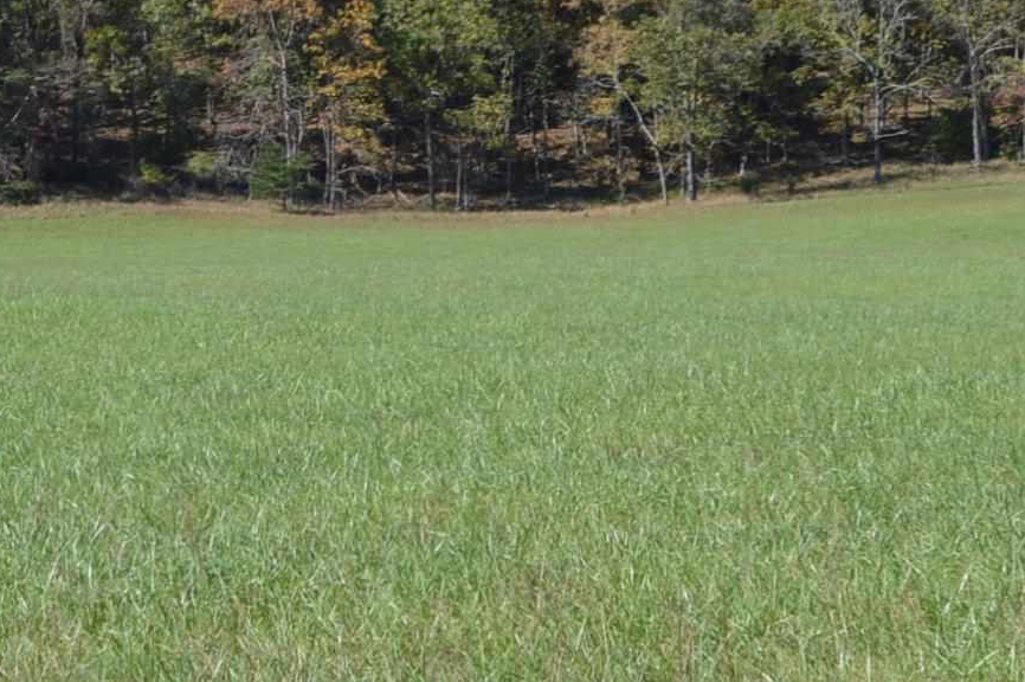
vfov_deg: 10.9
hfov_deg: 16.3
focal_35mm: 125
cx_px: 288
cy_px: 96
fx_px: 3556
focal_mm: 24
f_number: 6.3
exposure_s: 1/160
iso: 100
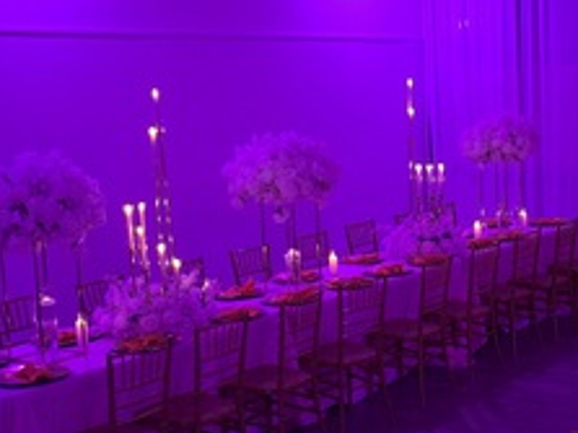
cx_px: 435
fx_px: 1035
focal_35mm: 62
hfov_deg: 30.7
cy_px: 241
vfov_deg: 23.6
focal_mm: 6.3
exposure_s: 1/60
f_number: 1.7
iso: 1600
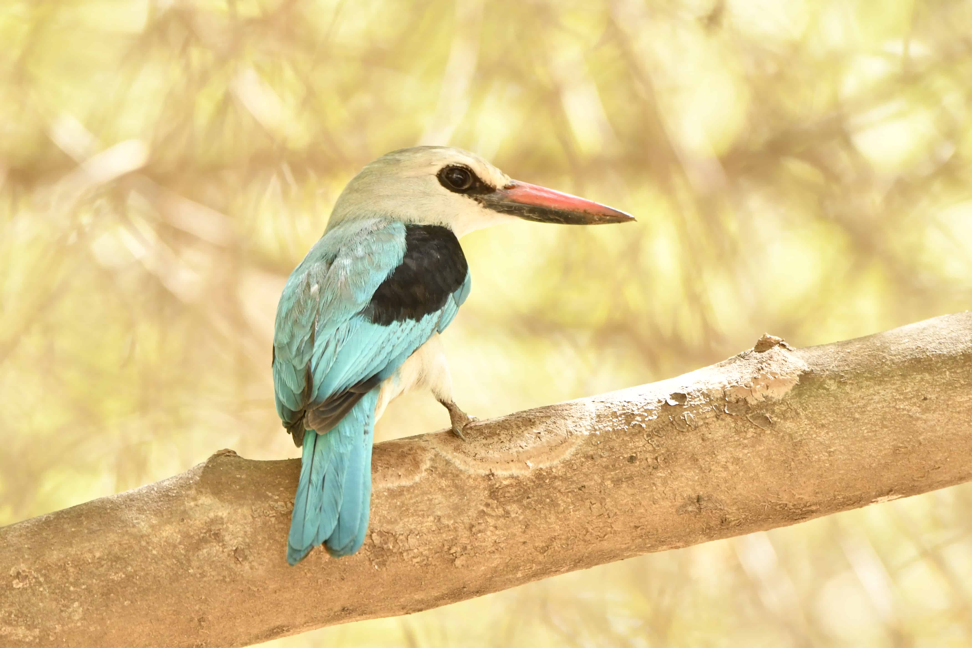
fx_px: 21598
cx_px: 486
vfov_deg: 1.7
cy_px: 324
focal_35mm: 800
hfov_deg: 2.6
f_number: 5.6
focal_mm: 400
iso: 1000
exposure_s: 1/80
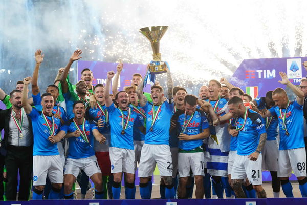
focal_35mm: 70
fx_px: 597
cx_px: 154
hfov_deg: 28.8
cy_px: 102
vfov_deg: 19.5
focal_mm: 70
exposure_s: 1/640
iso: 3200
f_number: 3.5
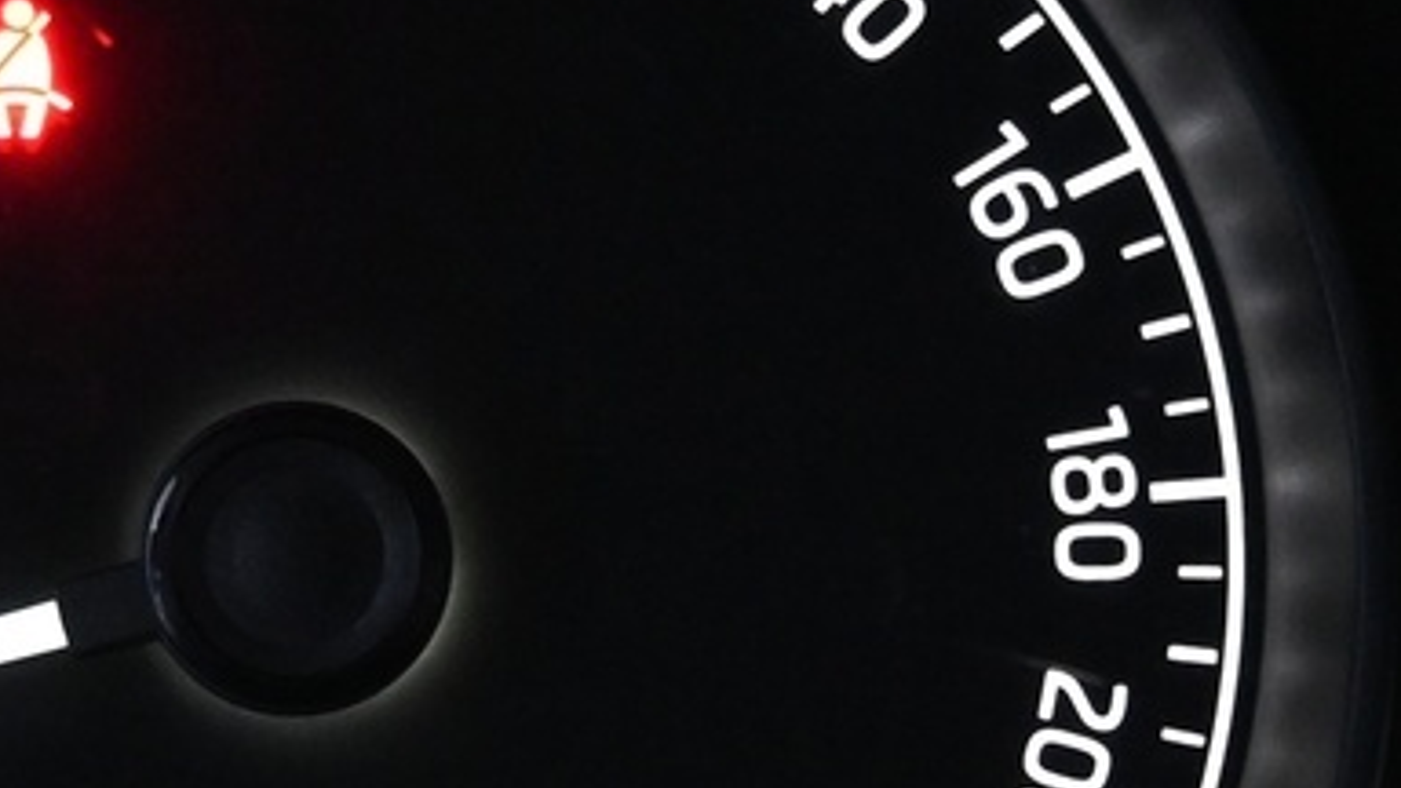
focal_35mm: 129
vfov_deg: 9.4
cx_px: 296
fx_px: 4796
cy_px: 511
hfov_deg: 16.5
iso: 2500
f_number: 3.8
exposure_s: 1/30
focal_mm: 19.5
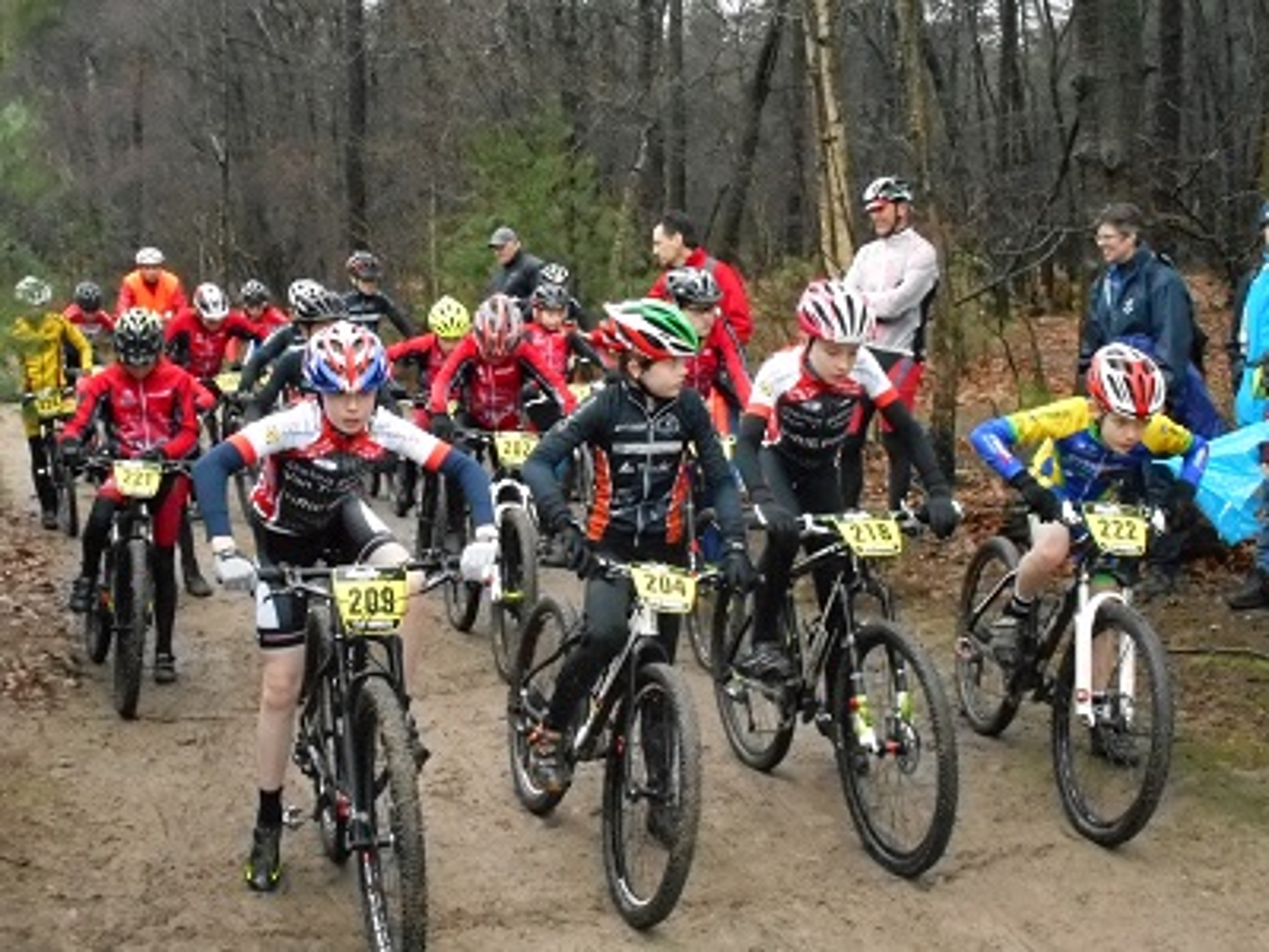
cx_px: 634
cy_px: 476
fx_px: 1870
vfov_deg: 28.6
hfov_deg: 37.5
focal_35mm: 51
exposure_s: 1/60
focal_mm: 9.1
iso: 1400
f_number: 4.9
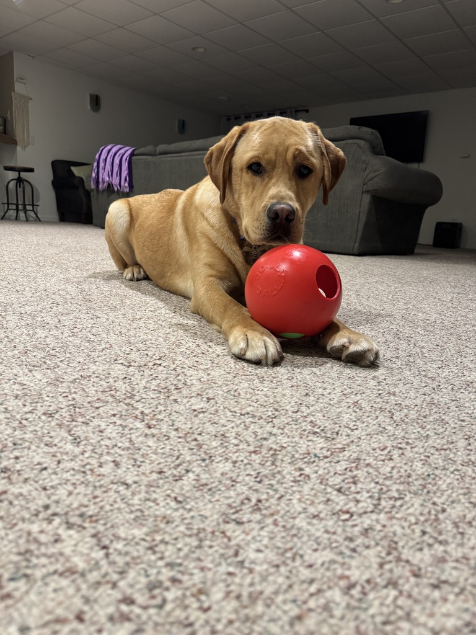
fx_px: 440
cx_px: 238
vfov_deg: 71.6
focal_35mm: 24
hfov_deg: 56.8
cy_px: 318
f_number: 1.78
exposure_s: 1/60
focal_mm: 6.76
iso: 400
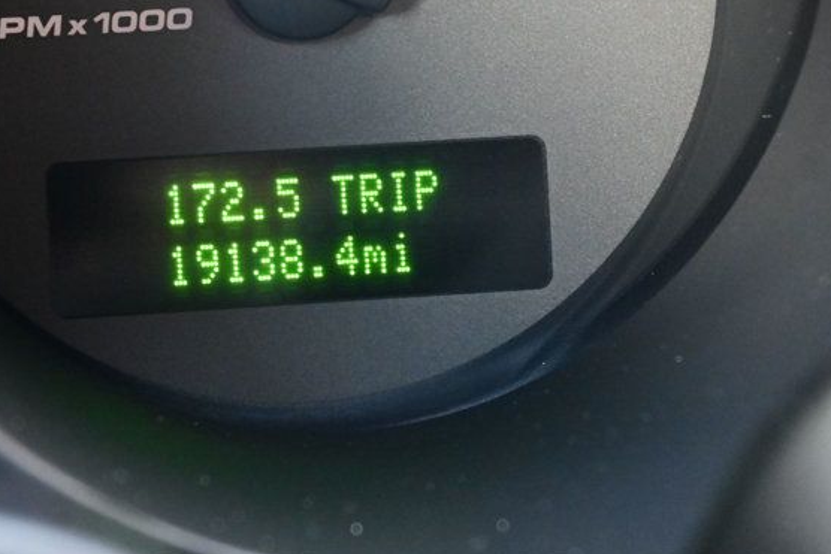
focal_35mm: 127
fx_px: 2932
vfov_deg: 10.8
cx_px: 279
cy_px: 115
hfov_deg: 16.1
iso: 3200
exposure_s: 1/80
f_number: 6
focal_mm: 46
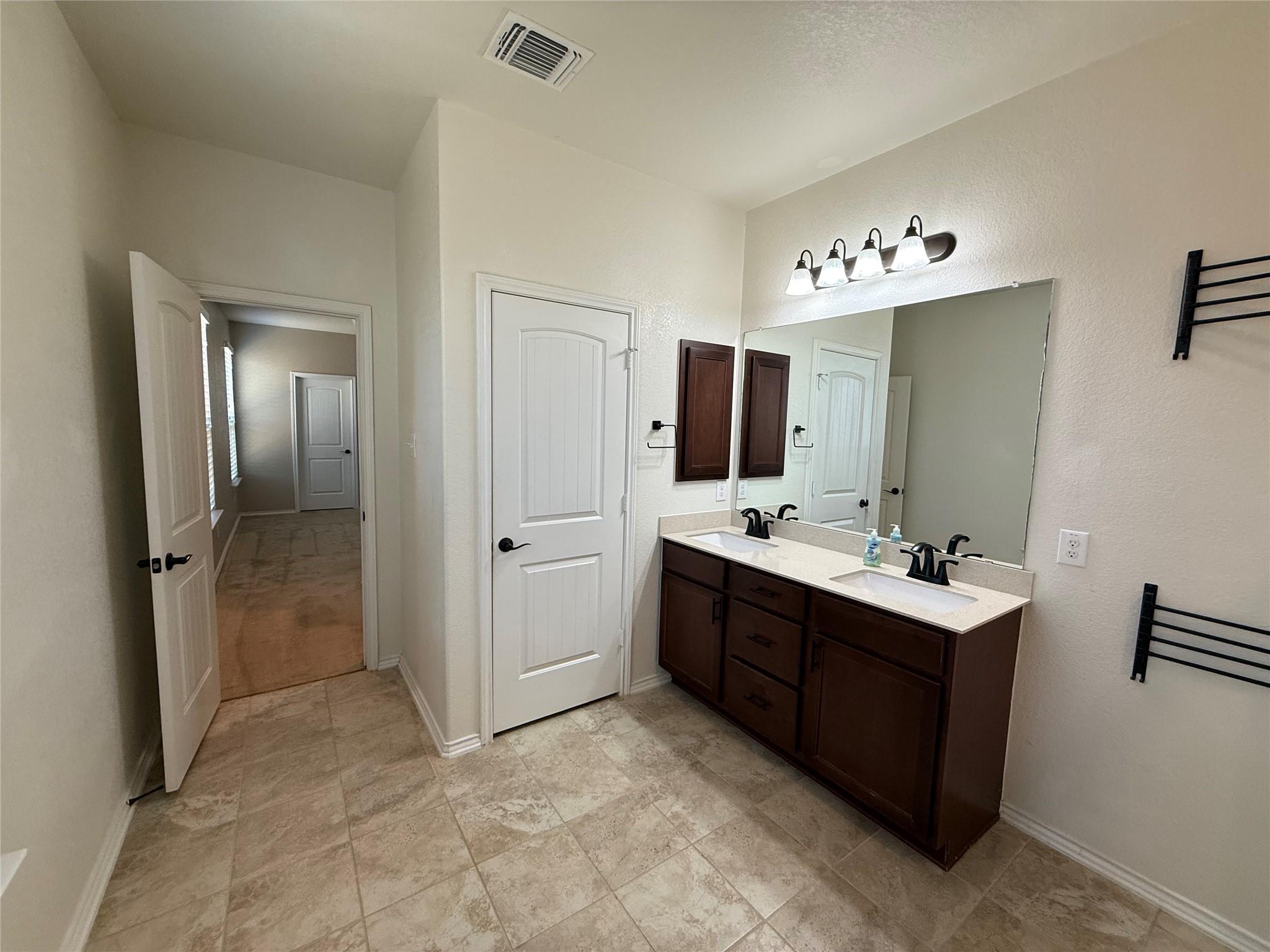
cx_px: 635
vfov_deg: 85.7
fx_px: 514
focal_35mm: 14
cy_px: 476
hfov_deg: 102.1
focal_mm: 2.22
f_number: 2.2
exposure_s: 1/120
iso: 125
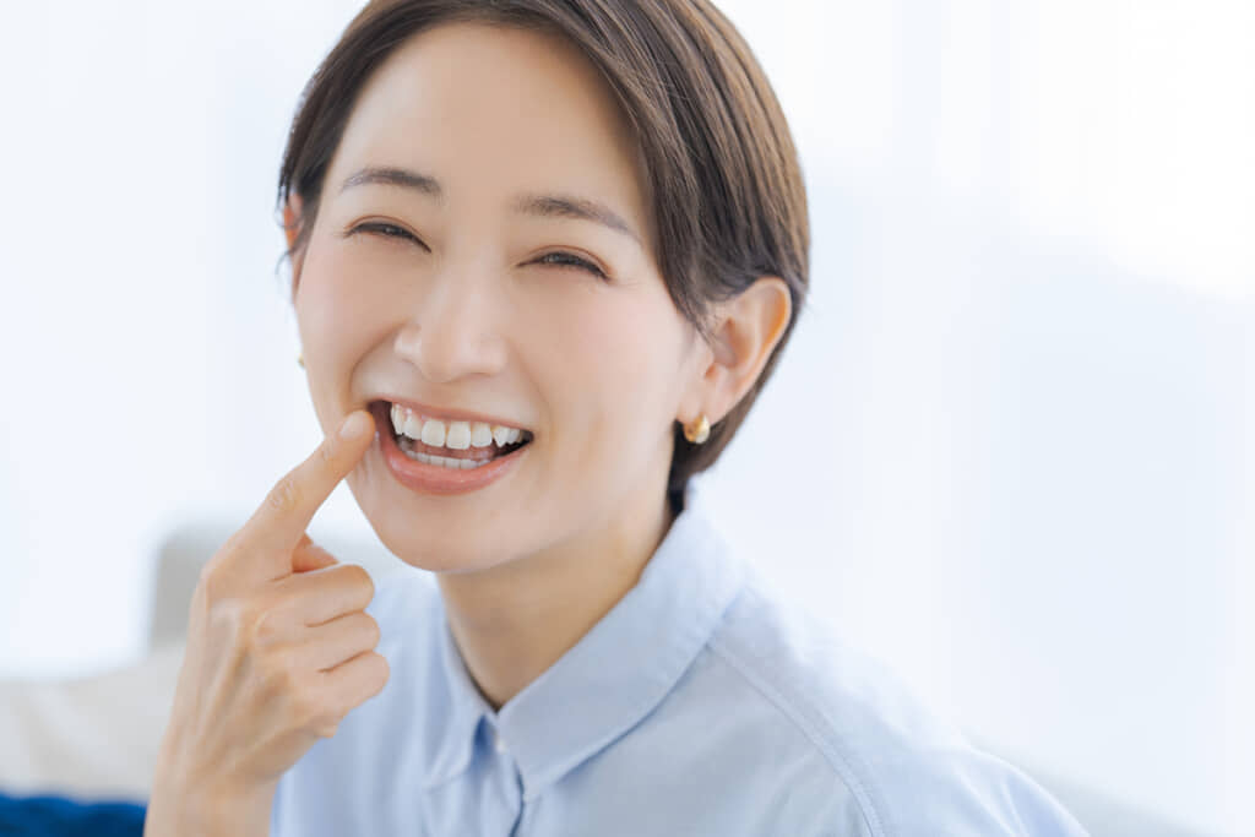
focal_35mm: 135
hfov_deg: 15.2
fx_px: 4707
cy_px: 418
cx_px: 628
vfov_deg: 10.2
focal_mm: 135
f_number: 3.2
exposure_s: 1/160
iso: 250
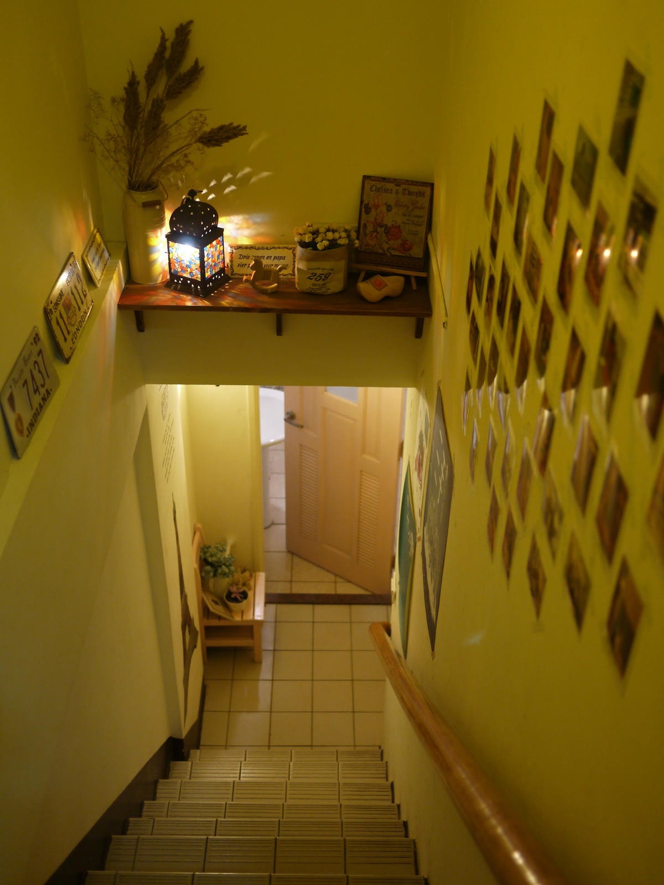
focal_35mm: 40
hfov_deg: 36.0
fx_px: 1023
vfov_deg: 46.8
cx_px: 332
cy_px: 442
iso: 500
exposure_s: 1/60
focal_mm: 20
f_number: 1.7
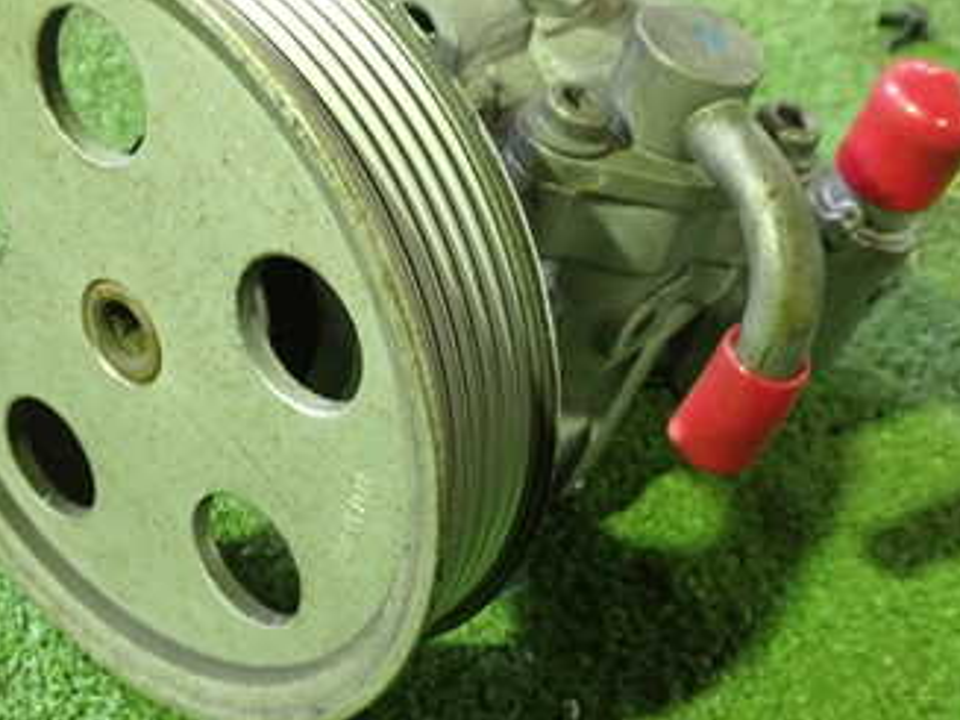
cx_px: 446
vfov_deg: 26.5
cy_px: 279
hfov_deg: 34.9
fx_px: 1525
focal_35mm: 55
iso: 800
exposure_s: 1/30
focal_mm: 5.4
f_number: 2.3
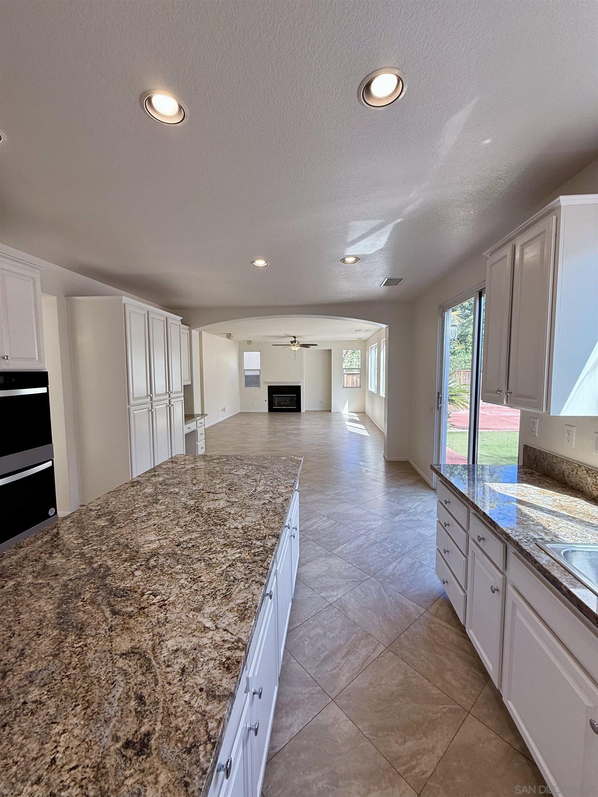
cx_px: 299
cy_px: 398
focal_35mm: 14
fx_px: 322
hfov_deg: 85.7
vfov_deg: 102.1
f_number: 2.2
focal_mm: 2.22
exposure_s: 1/169
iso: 64
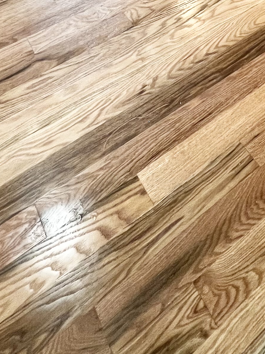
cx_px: 191
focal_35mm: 44
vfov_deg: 26.8
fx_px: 449
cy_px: -202
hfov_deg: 32.4
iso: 125
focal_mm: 1.57
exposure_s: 1/120
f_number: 1.8
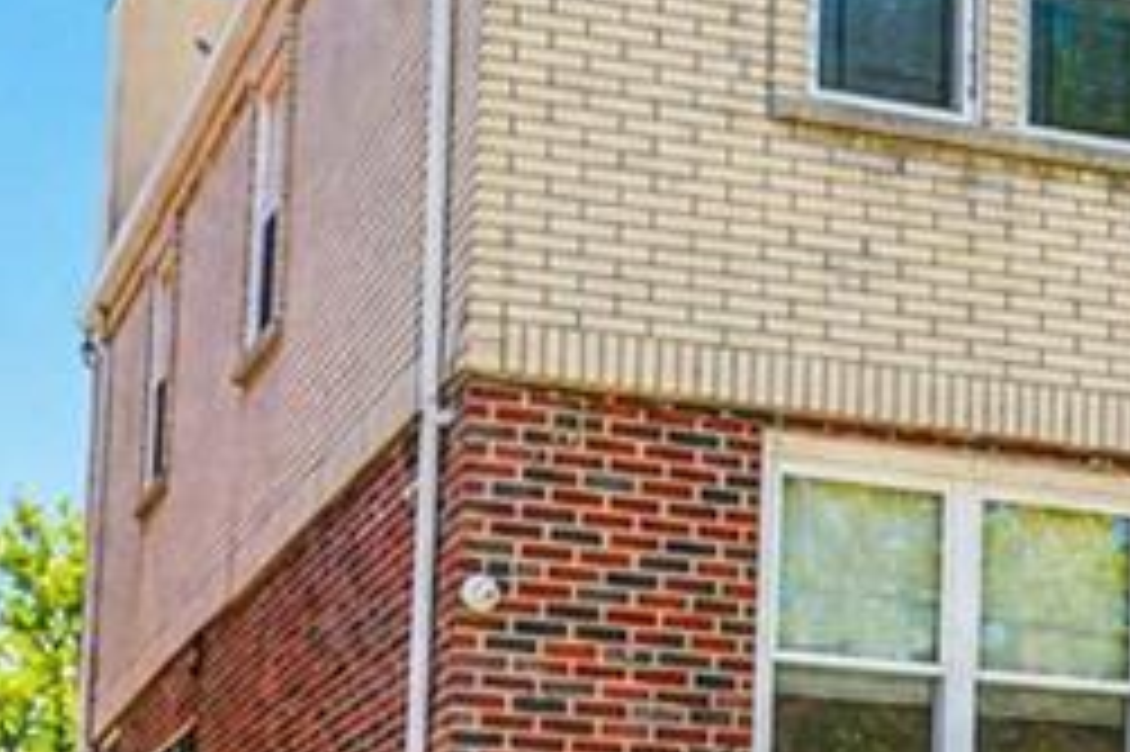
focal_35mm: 102
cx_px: 1184
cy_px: 720
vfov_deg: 13.3
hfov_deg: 19.3
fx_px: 3199
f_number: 8
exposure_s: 1/125
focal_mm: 25
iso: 100
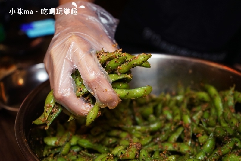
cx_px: 120
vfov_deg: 31.9
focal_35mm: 42
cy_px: 80
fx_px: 281
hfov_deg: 46.4
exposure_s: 1/60
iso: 2500
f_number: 4.5
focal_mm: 42
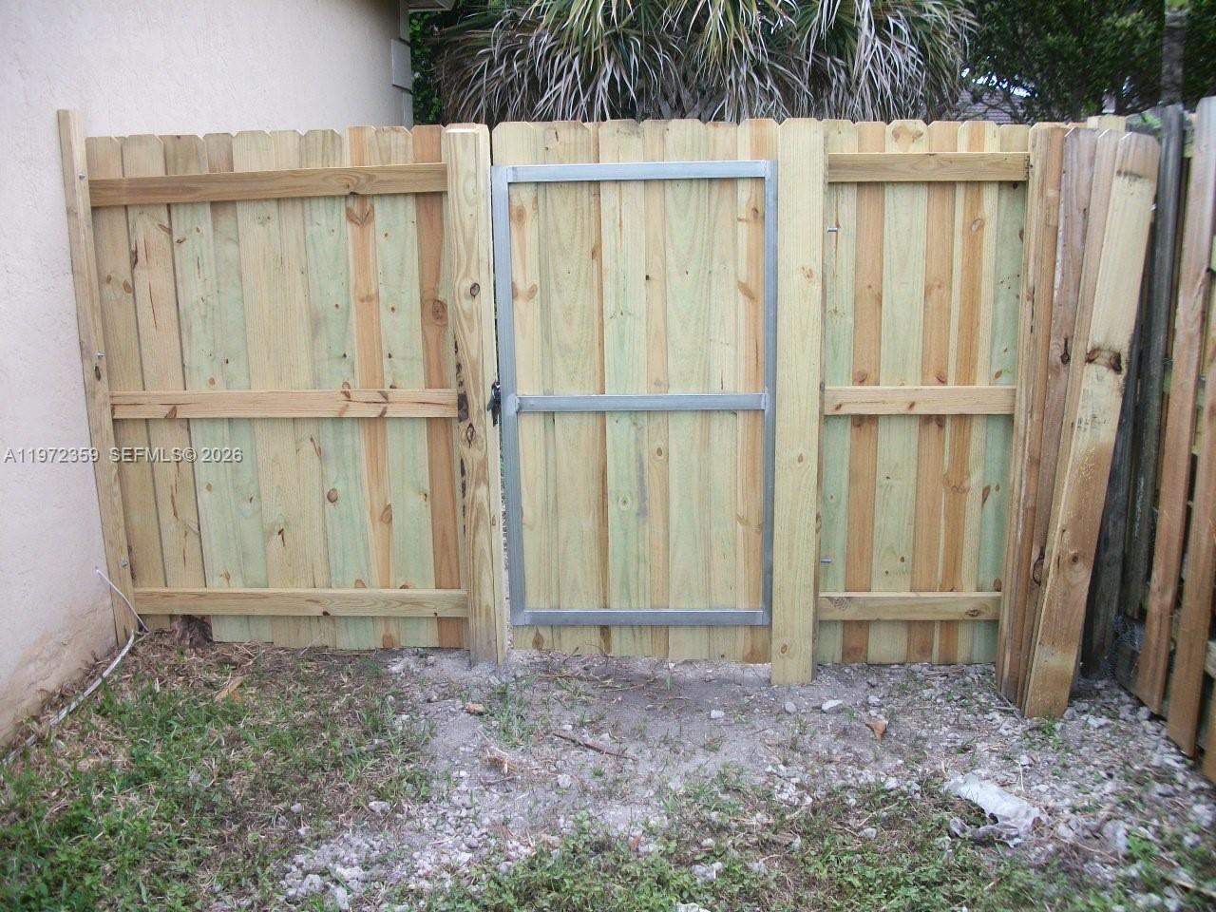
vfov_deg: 44.2
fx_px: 1124
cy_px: 456
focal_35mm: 32
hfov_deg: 56.8
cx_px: 608
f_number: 2.9
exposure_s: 1/250
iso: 80
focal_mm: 5.7
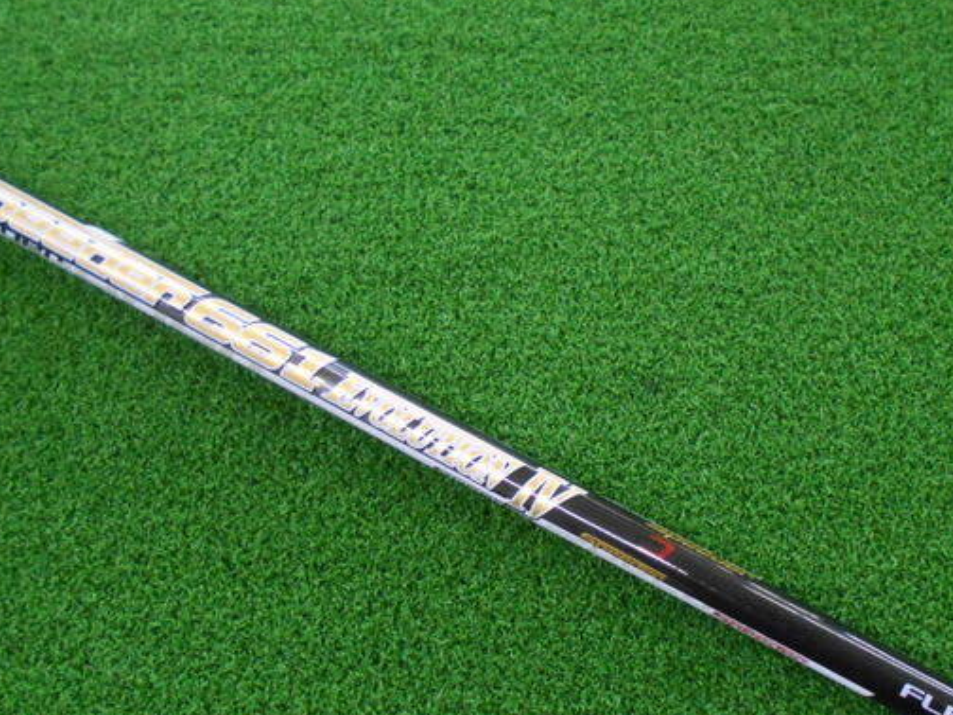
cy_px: 441
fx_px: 909
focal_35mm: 33
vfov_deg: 42.7
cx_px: 575
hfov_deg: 54.9
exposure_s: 1/125
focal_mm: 4.6
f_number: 3.2
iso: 800
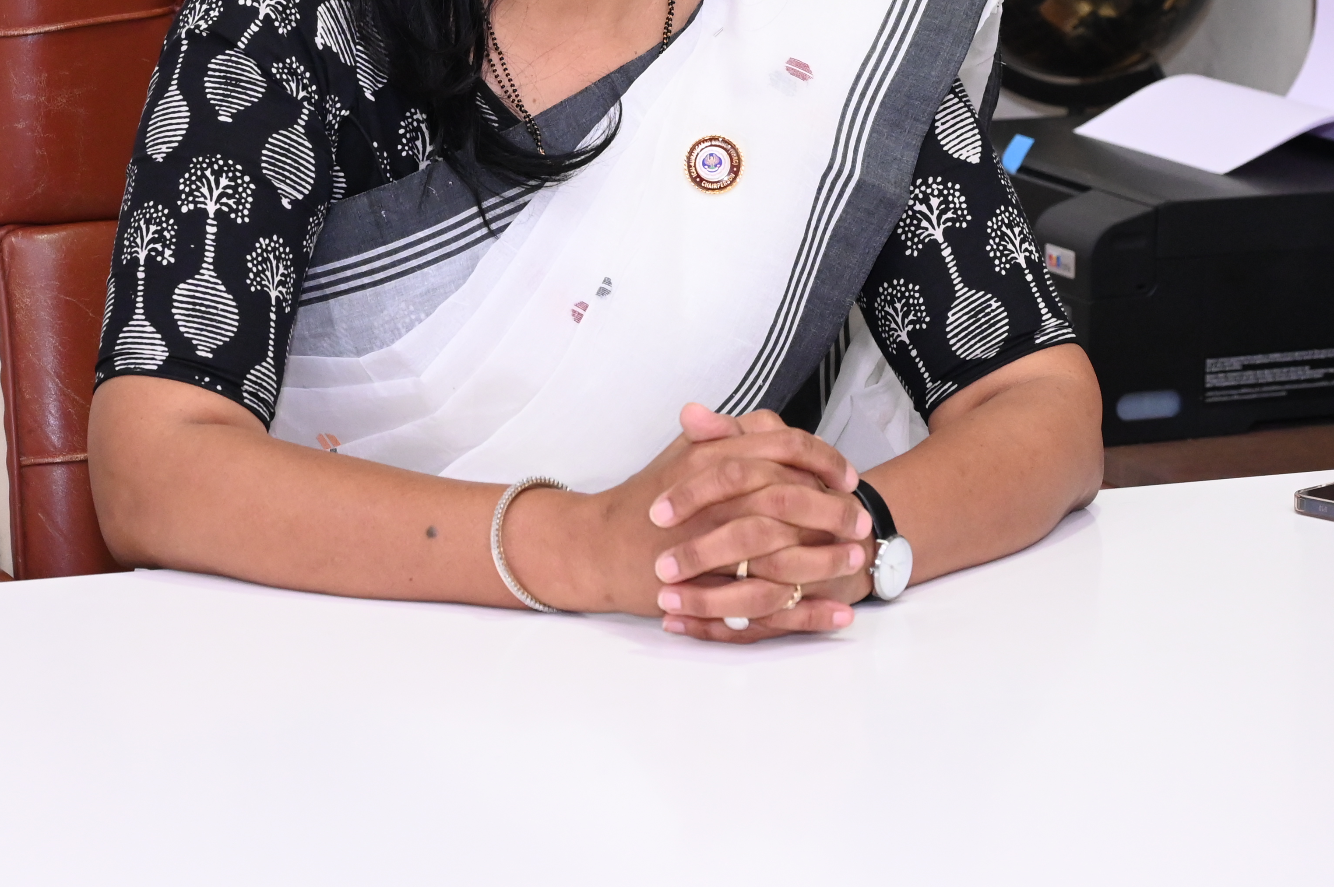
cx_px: 440
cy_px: 51
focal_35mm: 131
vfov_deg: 10.4
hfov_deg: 15.6
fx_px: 4851
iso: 4000
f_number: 5.6
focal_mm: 66
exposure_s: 1/125
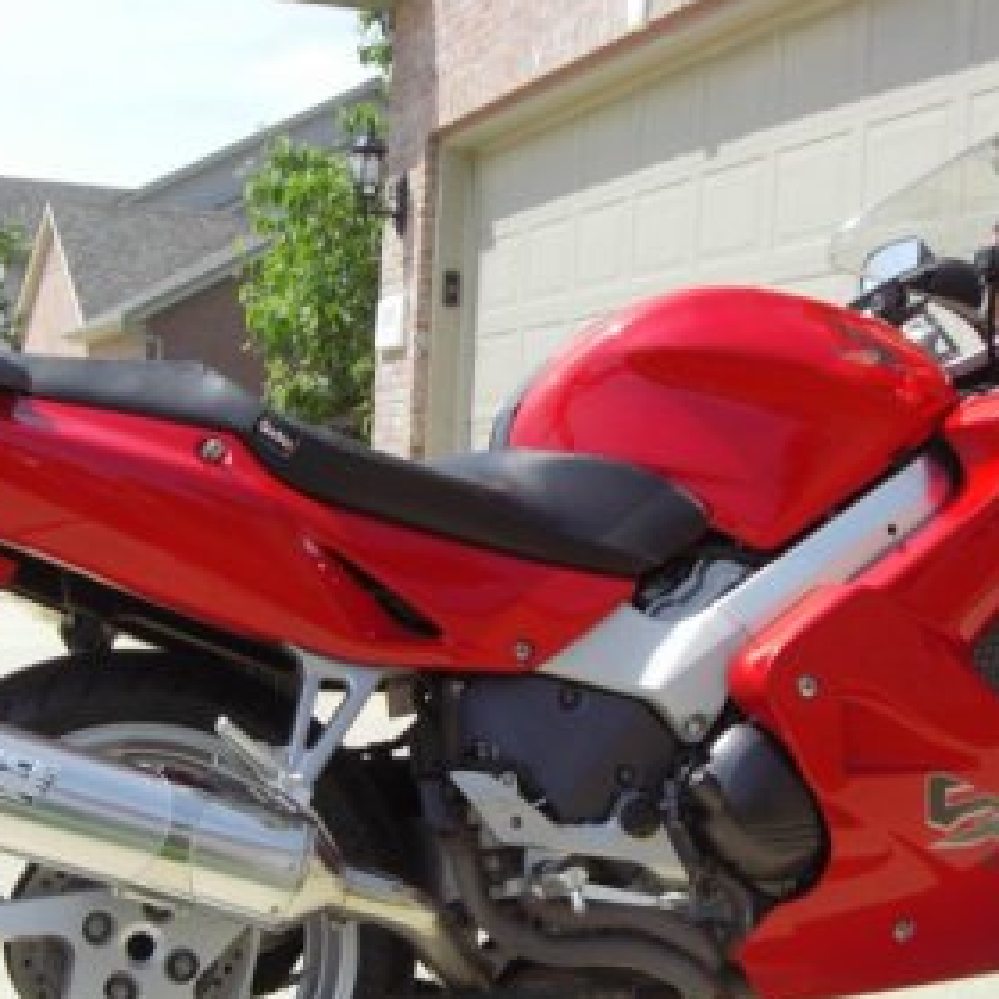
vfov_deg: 28.4
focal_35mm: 60
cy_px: 658
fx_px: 1959
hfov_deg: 28.6
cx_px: 553
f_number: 2.7
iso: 64
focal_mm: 6.2
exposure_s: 1/1000
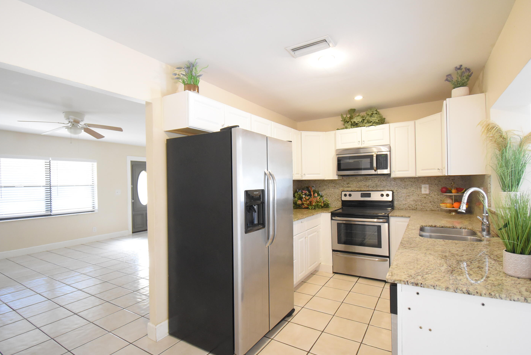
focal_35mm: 16
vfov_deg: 73.8
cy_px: 185
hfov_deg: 96.7
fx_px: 236
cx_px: 260
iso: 2000
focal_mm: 10
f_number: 4.5
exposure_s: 1/60
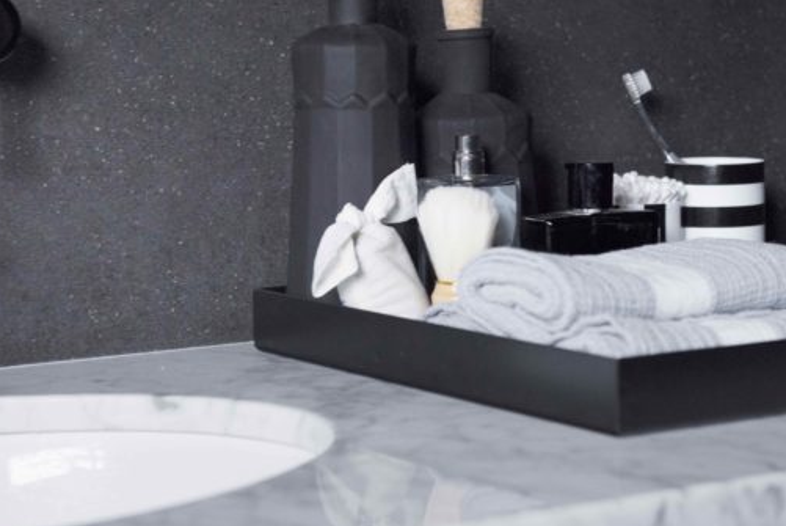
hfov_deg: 21.4
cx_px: 463
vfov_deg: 14.4
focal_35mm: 95
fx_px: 2076
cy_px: 139
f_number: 5.6
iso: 2000
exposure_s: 1/40
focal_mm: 62
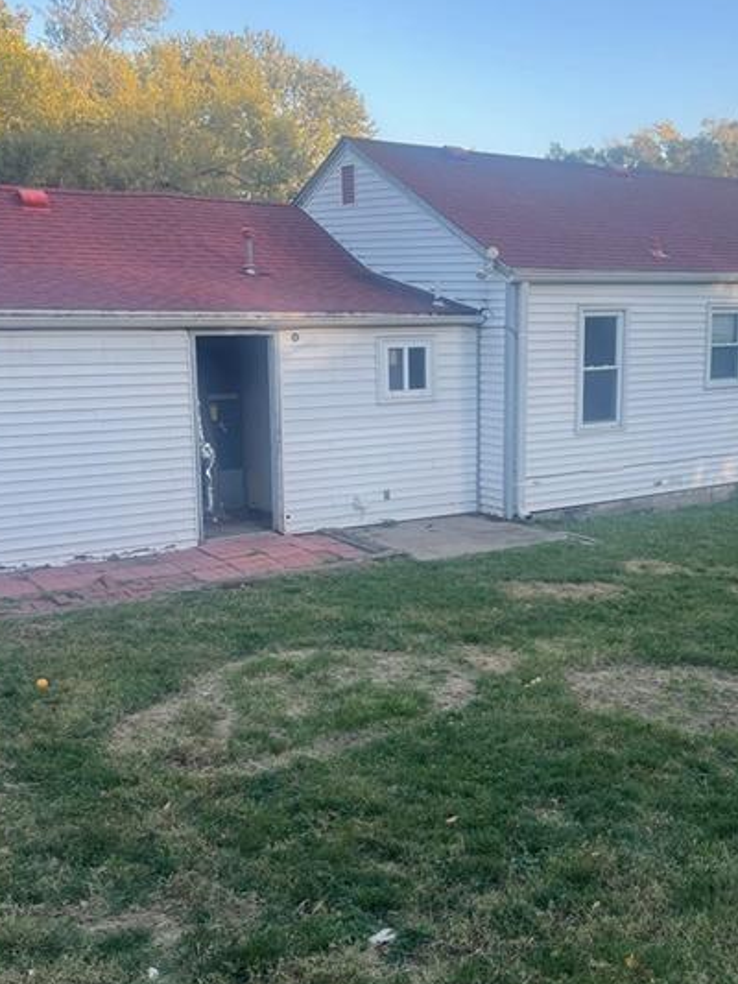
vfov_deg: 51.3
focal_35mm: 36
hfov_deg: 39.3
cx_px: 476
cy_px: 502
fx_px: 1023
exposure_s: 1/501
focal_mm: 5.1
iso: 32
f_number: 1.6
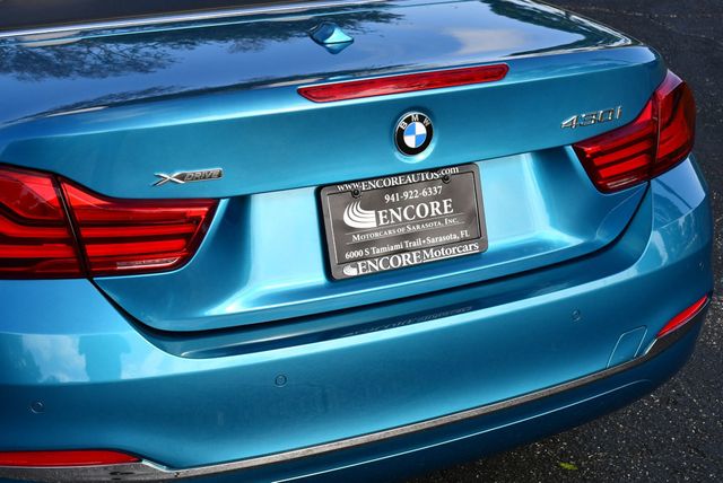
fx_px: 1367
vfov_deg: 20.1
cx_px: 362
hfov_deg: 29.6
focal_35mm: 68
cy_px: 242
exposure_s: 1/250
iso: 180
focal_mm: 34
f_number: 8
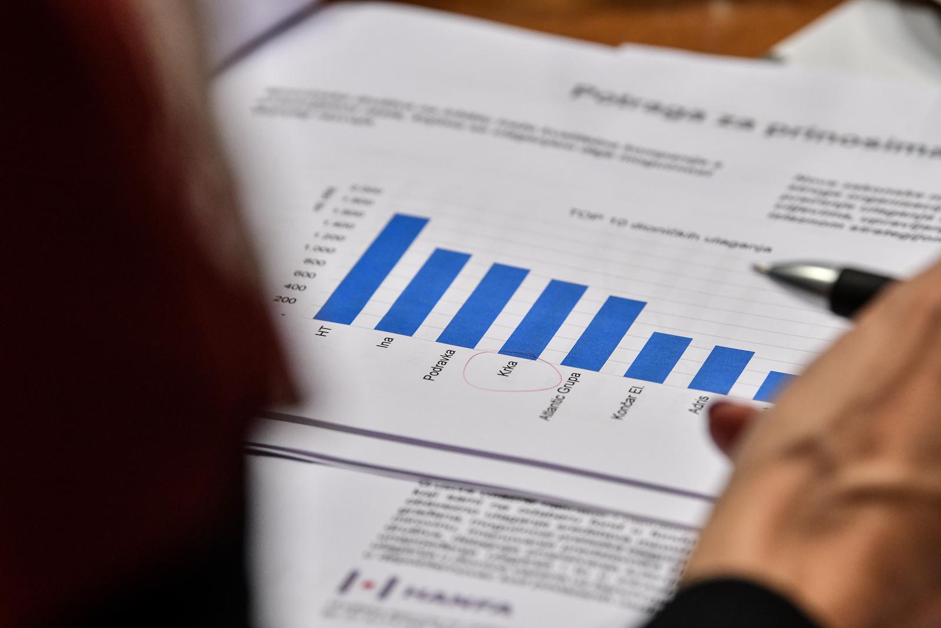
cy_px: 314
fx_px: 5228
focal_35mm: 200
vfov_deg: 6.9
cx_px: 470
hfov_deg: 10.3
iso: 2500
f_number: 6.3
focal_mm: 200
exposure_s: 1/125
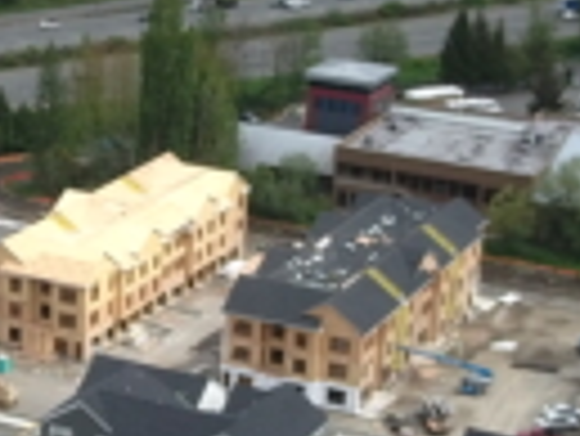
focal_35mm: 124
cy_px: 283
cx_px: 40
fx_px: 2080
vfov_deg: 12.0
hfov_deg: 15.7
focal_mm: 3.61
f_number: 2.8
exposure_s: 1/866
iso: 100
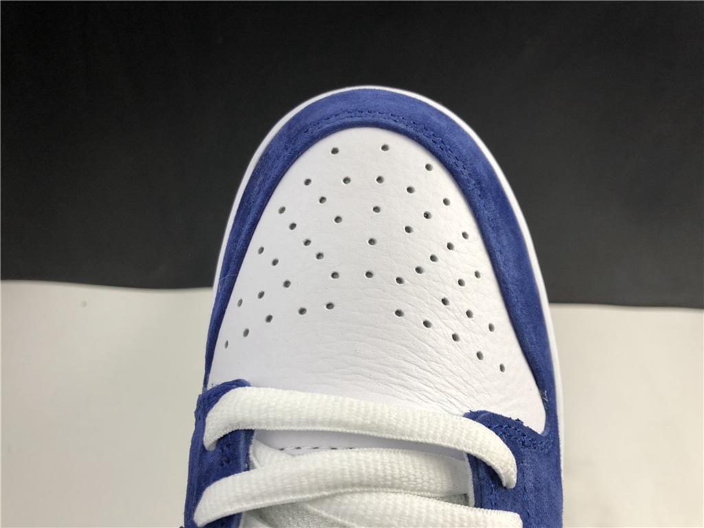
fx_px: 569
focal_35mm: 28
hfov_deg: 63.4
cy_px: 264
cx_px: 352
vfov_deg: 49.7
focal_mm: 4
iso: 25
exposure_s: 1/100
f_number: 1.8
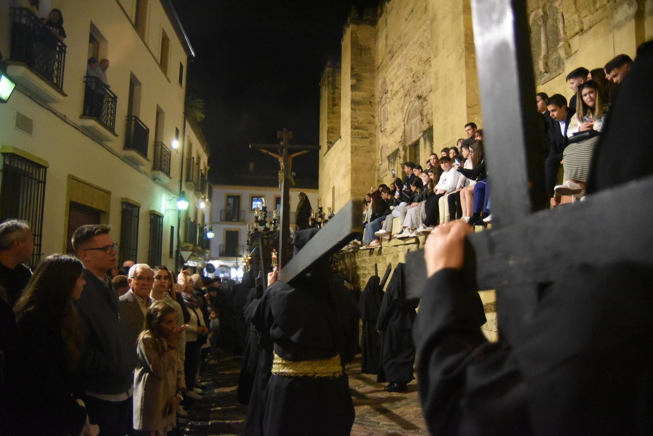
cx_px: 326
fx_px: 526
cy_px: 218
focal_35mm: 29
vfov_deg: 45.0
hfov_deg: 63.6
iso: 12800
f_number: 4.5
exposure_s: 1/200
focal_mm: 29
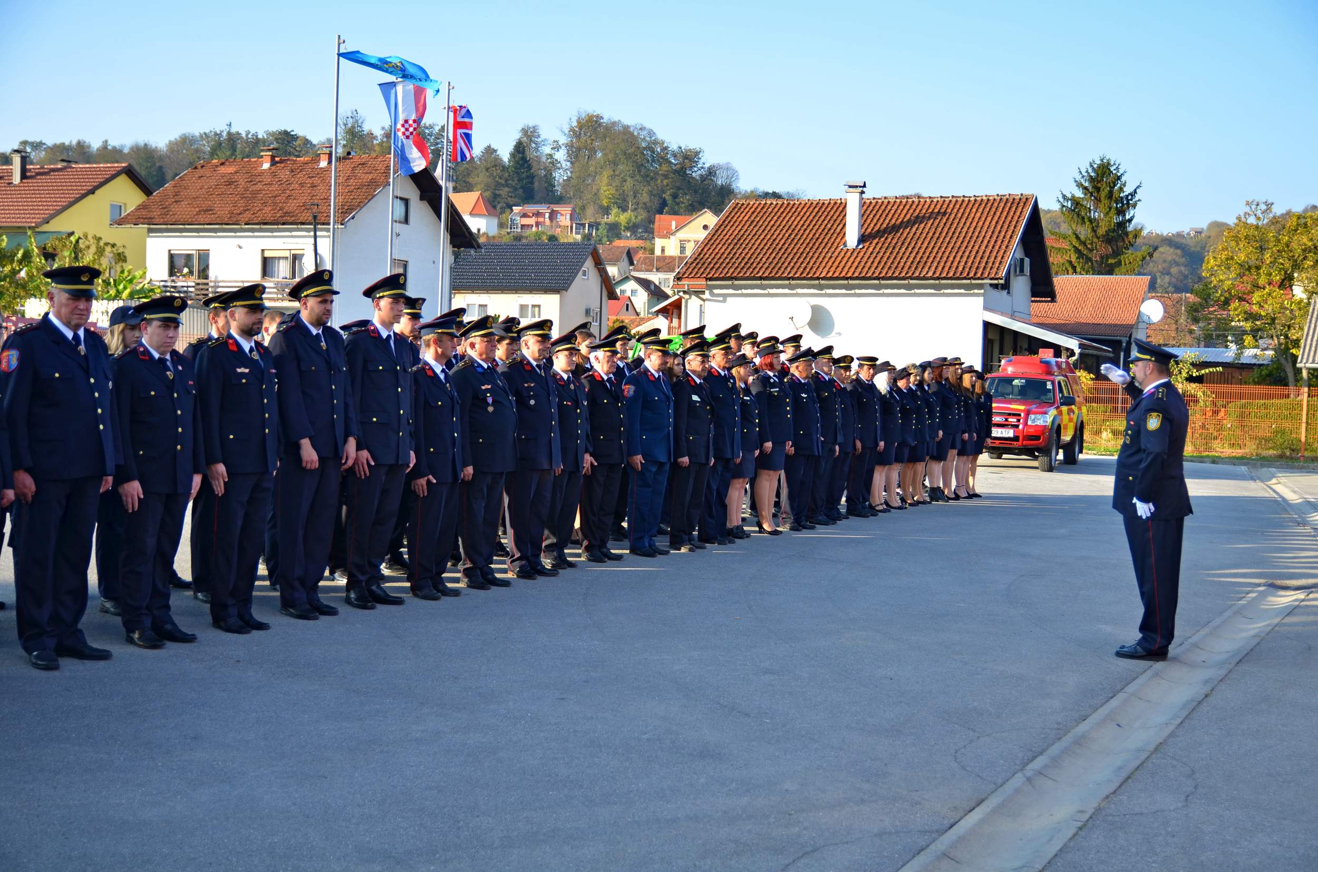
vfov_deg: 34.1
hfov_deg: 49.6
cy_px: 436
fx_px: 1425
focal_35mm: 39
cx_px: 659
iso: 100
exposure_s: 1/500
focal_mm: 26
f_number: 3.2
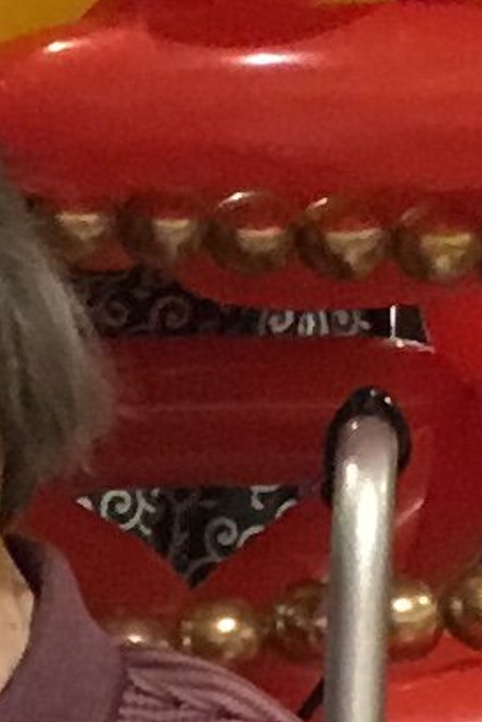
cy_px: 567
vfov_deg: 8.0
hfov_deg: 5.3
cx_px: -290
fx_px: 5157
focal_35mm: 257
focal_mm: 3.3
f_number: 2.4
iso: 160
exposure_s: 1/30
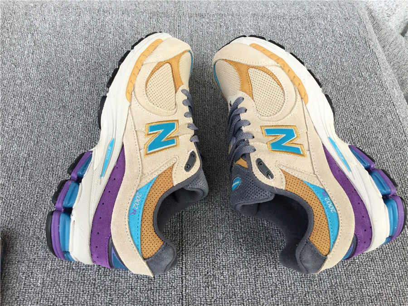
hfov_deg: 58.4
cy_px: 153
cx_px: 204
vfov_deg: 45.4
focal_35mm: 31
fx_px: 365
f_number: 2.4
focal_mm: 3.3
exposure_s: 1/105
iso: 25
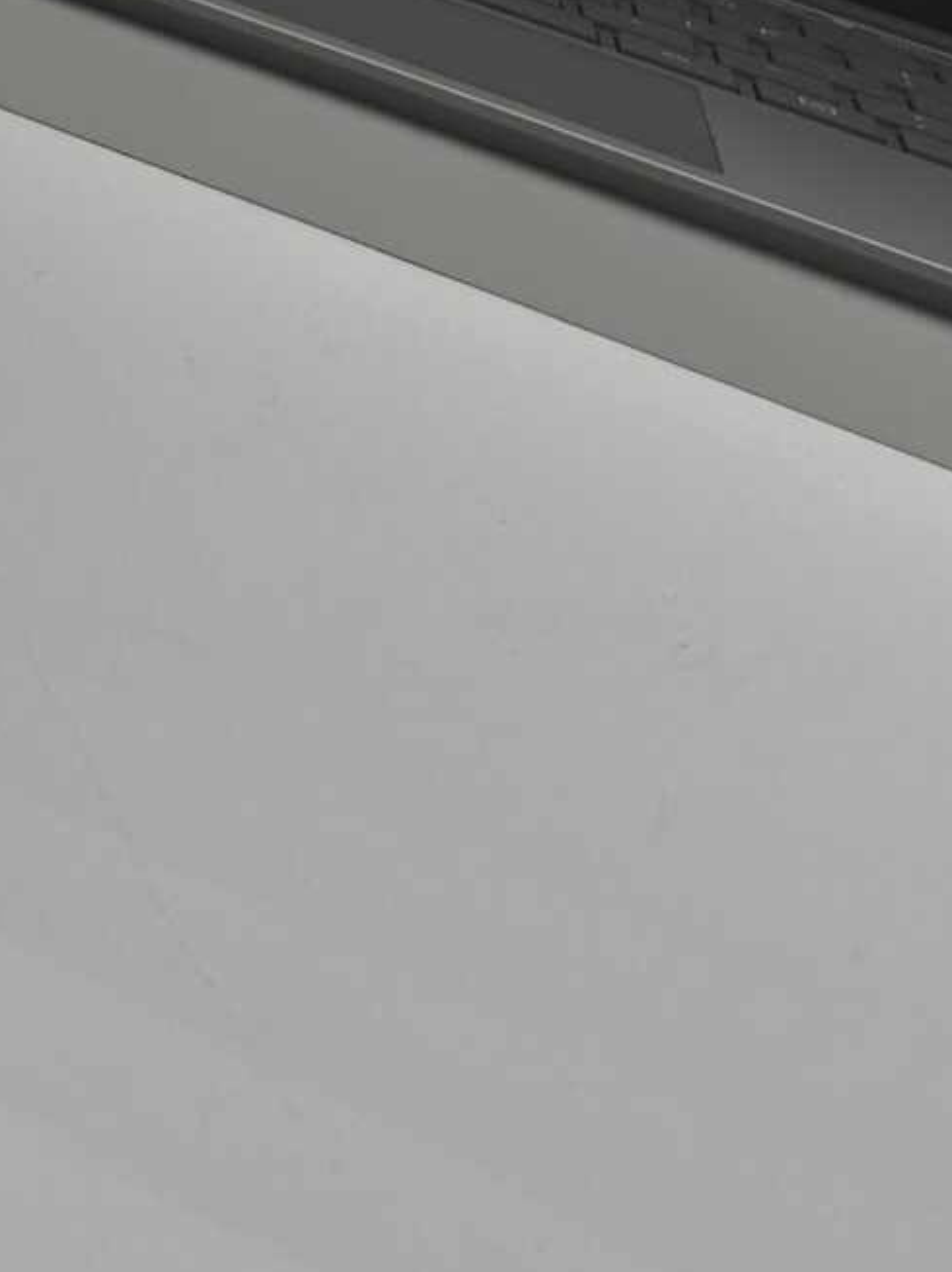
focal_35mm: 102
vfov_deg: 17.6
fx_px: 3744
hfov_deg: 14.5
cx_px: 475
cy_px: -555
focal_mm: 5.7
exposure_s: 1/471
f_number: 1.5
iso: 50
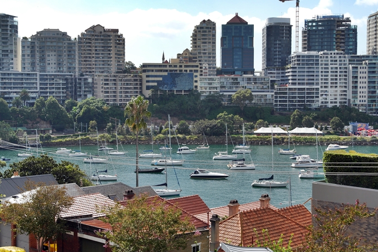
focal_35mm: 59
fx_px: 620
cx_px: 191
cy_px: 125
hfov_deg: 33.9
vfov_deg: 23.0
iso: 100
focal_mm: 38
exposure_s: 1/250
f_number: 7.1
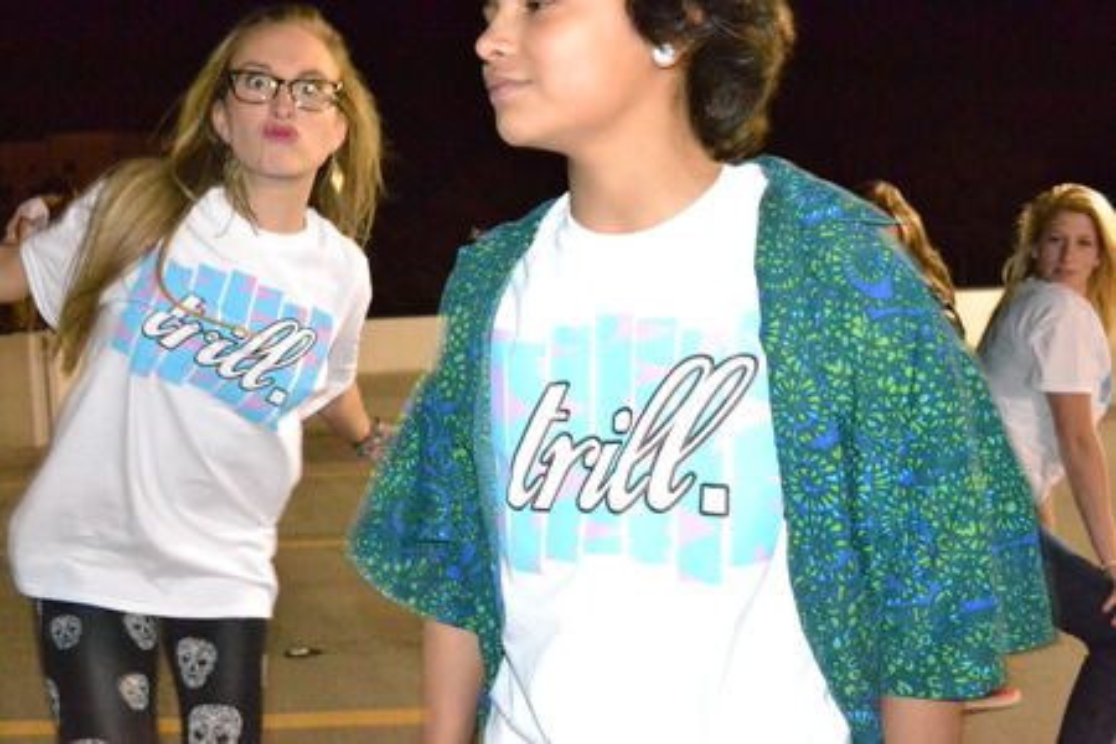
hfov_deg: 53.1
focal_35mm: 36
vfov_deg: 36.9
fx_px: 1116
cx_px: 558
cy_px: 372
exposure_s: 1/60
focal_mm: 24
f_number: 7.1
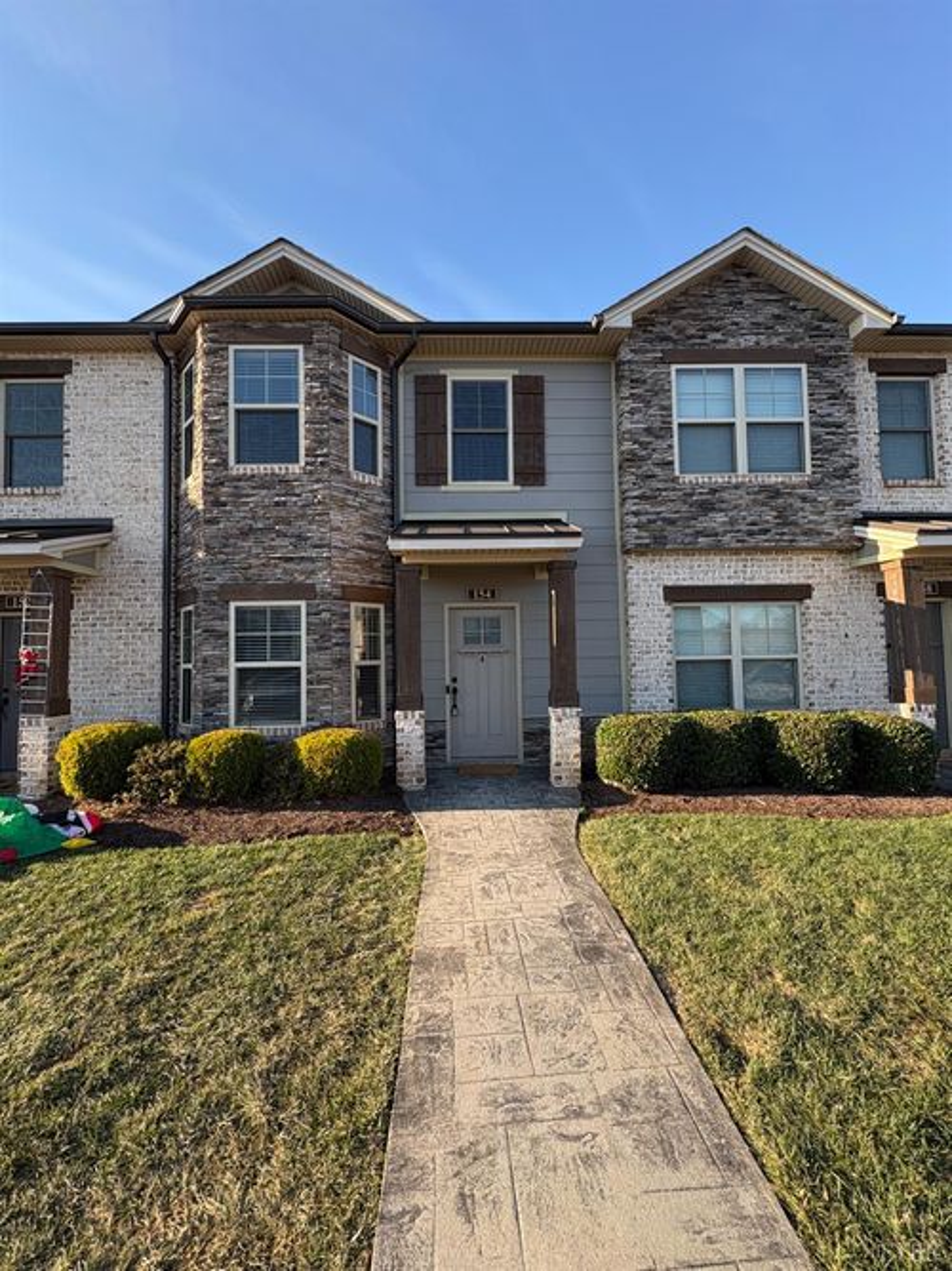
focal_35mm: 14
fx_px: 514
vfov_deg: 102.1
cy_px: 636
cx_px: 476
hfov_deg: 85.7
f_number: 2.2
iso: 40
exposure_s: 1/227
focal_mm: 2.22
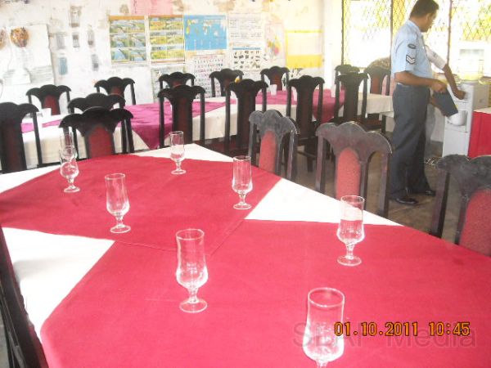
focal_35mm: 35
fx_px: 496
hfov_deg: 52.6
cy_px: 184
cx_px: 246
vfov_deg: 40.7
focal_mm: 5.7
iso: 400
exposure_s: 1/60
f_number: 2.8
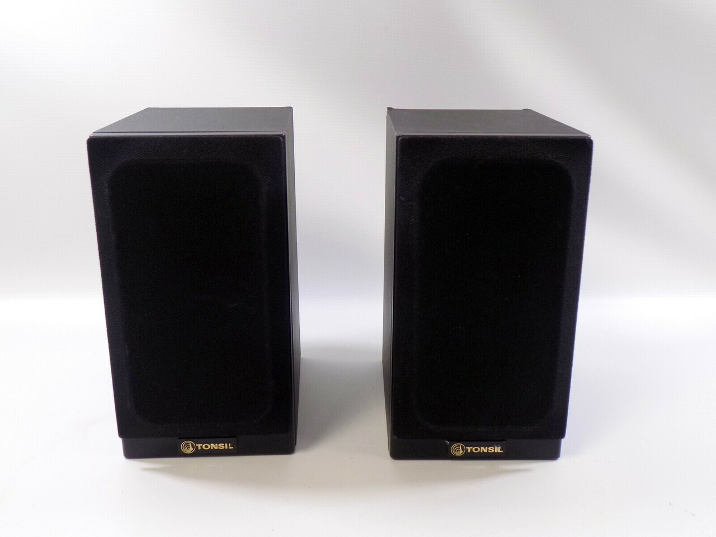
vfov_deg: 41.8
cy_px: 268
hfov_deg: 54.0
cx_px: 358
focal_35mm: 34
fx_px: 703
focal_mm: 6.1
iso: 80
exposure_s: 1/30
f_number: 3.4
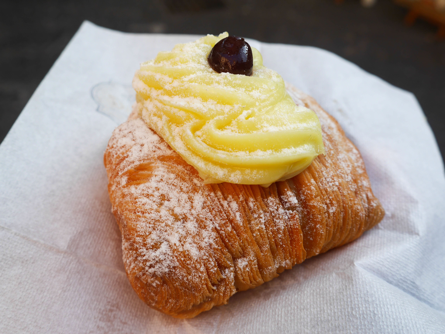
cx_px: 222
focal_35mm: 36
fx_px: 463
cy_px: 167
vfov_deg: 39.7
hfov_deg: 51.3
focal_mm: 18
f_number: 6.3
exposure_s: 1/250
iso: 200
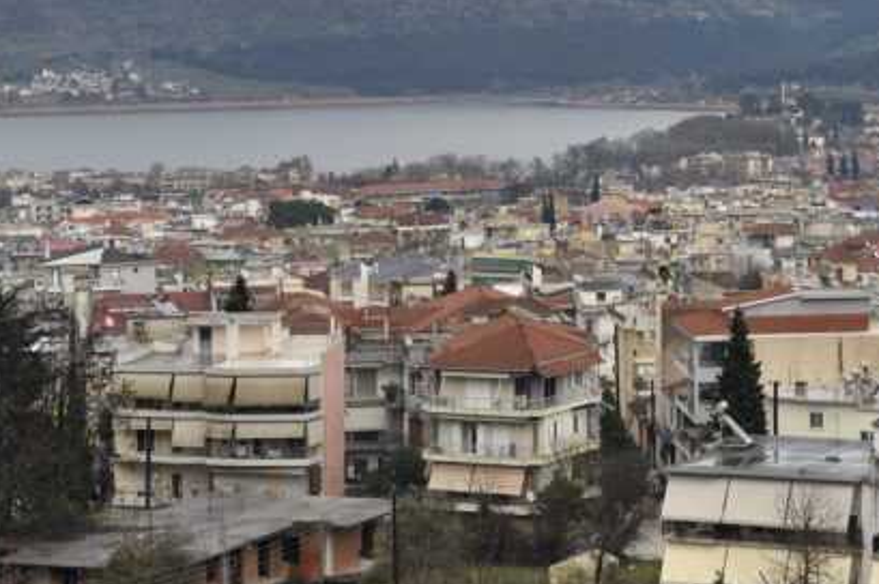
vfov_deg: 12.5
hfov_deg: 18.4
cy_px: 85
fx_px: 2659
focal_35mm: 109
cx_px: 808
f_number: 7.1
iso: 800
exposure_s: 1/800
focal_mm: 58
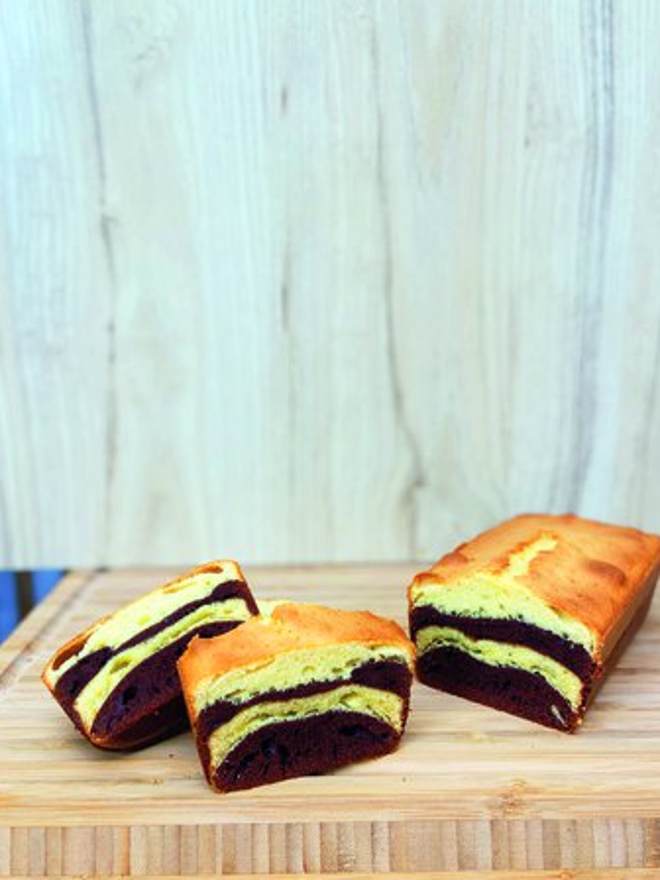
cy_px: 438
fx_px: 737
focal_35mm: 29
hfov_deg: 48.2
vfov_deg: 61.7
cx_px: 345
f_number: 1.8
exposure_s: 1/121
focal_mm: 4.25
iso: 32
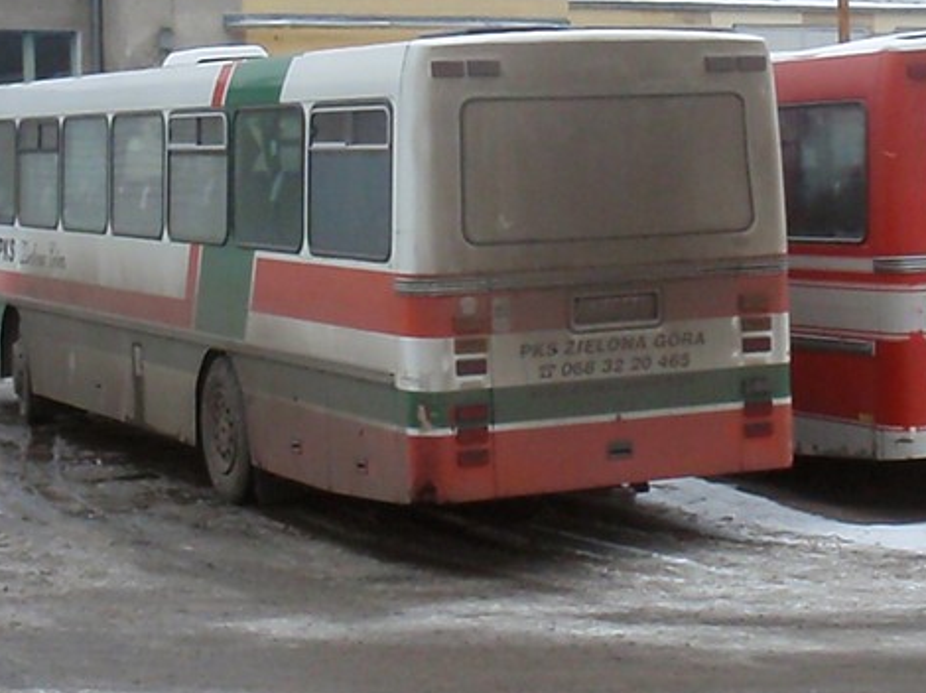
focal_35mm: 92
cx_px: 593
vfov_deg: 16.0
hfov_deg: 21.3
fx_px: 2460
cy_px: 269
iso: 640
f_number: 4.2
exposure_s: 1/640
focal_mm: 8.69
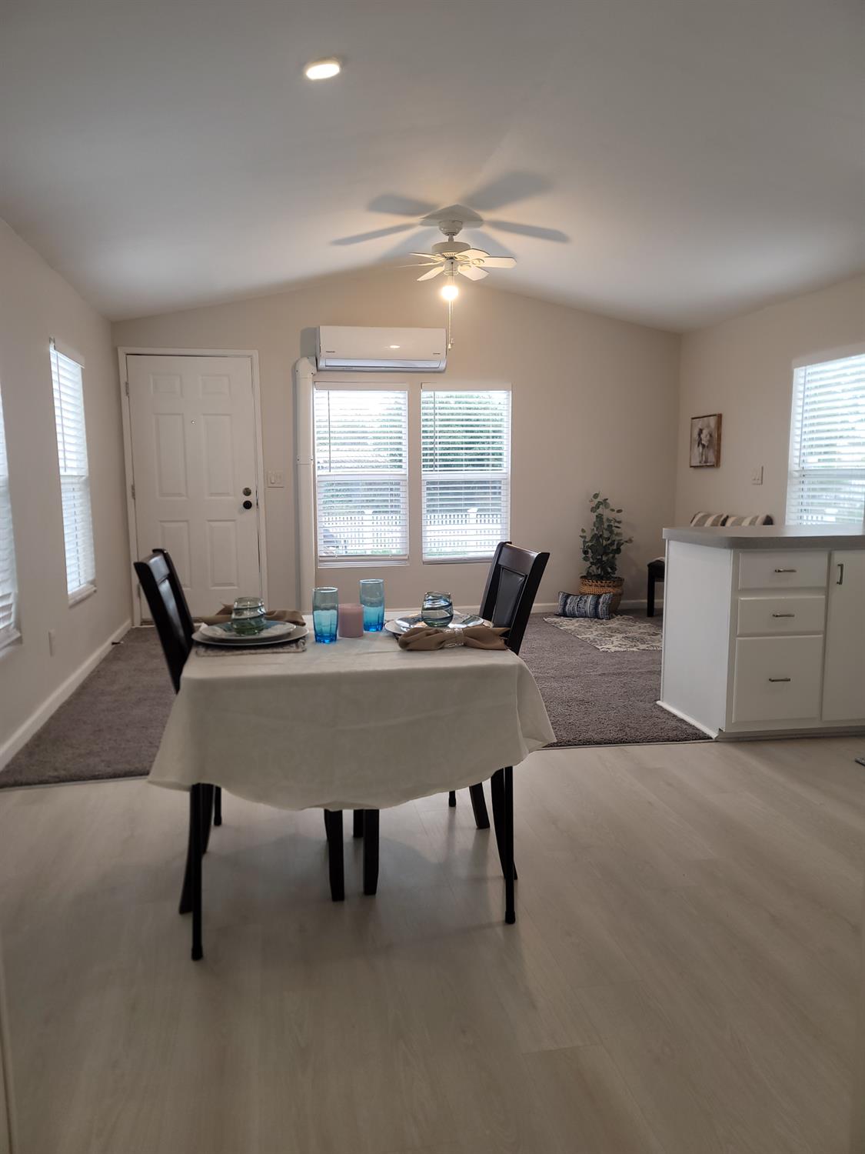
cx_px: 432
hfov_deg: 54.9
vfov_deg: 69.4
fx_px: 833
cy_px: 577
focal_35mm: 25
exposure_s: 1/60
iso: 32
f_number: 1.8
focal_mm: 7
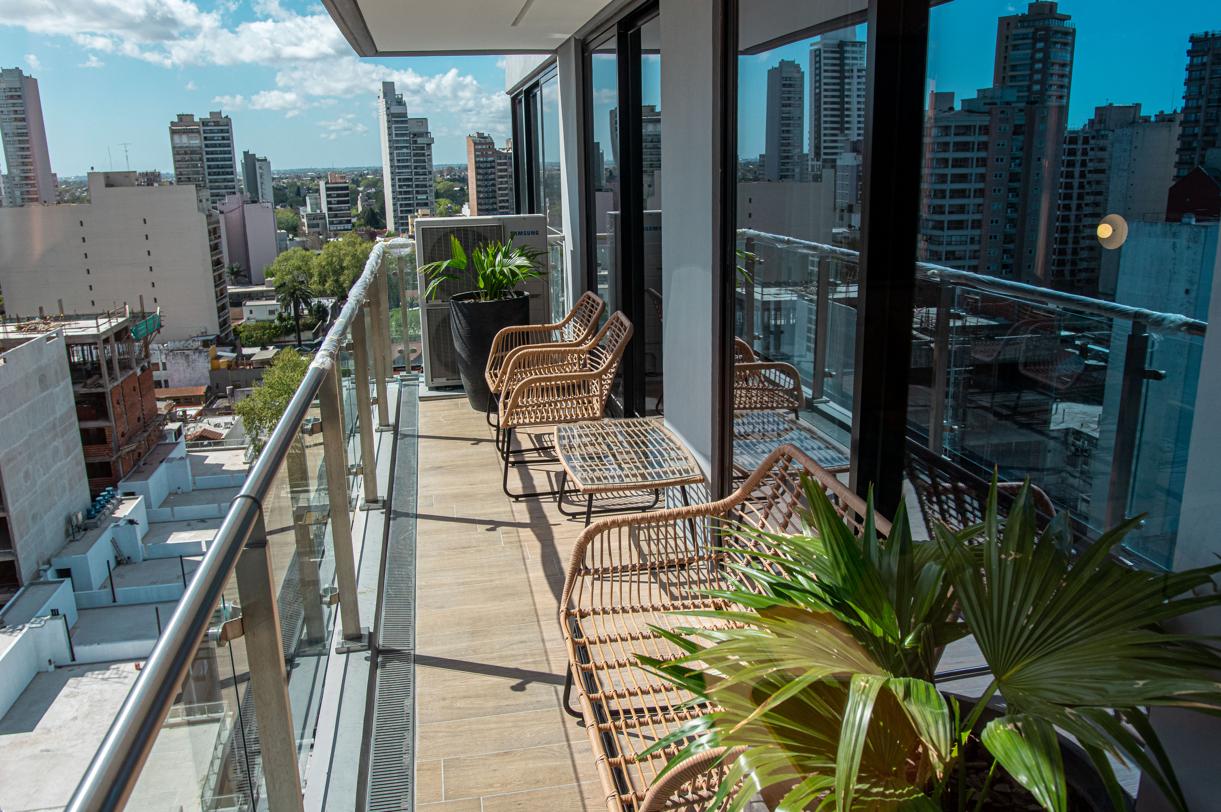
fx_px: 915
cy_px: 406
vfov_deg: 47.8
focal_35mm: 27
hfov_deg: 67.4
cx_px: 610
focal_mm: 18
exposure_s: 1/1000
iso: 400
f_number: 4.5
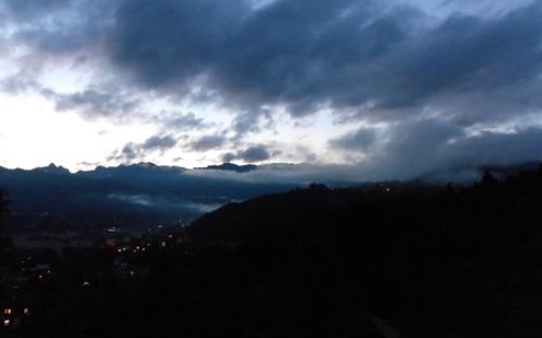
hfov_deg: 62.9
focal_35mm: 30
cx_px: 272
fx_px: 443
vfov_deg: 41.8
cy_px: 171
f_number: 3.3
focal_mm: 4.9
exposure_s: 1/25
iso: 1600
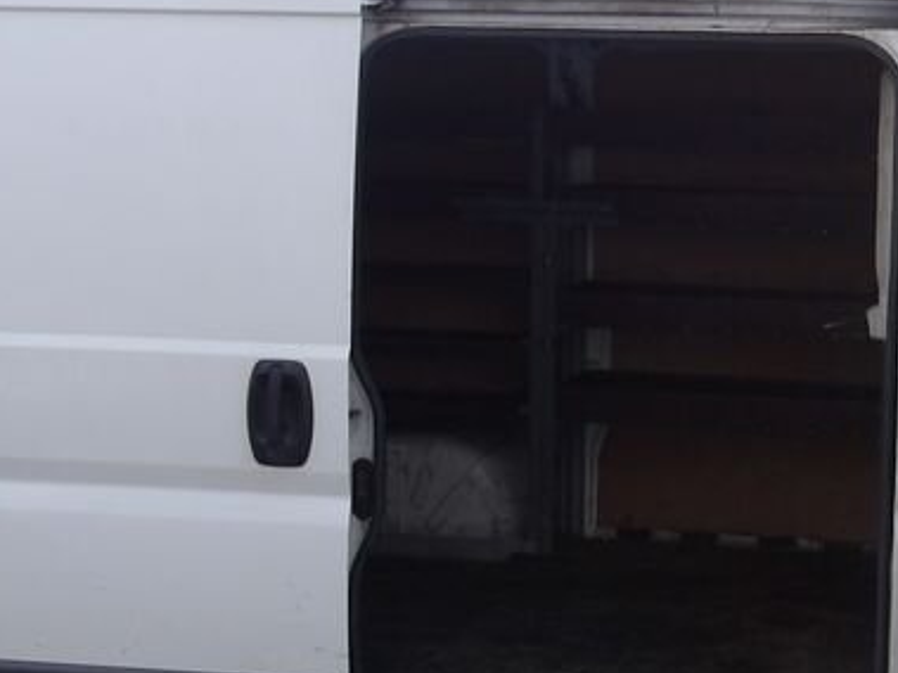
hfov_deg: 25.8
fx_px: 1893
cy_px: 344
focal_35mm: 73
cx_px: 808
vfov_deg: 20.2
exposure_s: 1/188
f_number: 3
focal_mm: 4.9
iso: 100
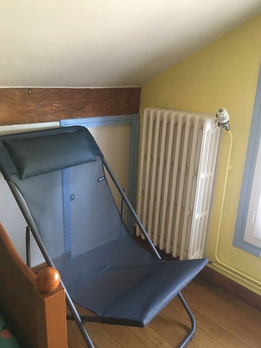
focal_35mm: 30
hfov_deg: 46.8
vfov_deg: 60.0
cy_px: 174
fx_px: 302
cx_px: 130
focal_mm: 4.15
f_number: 2.2
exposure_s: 1/33
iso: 200
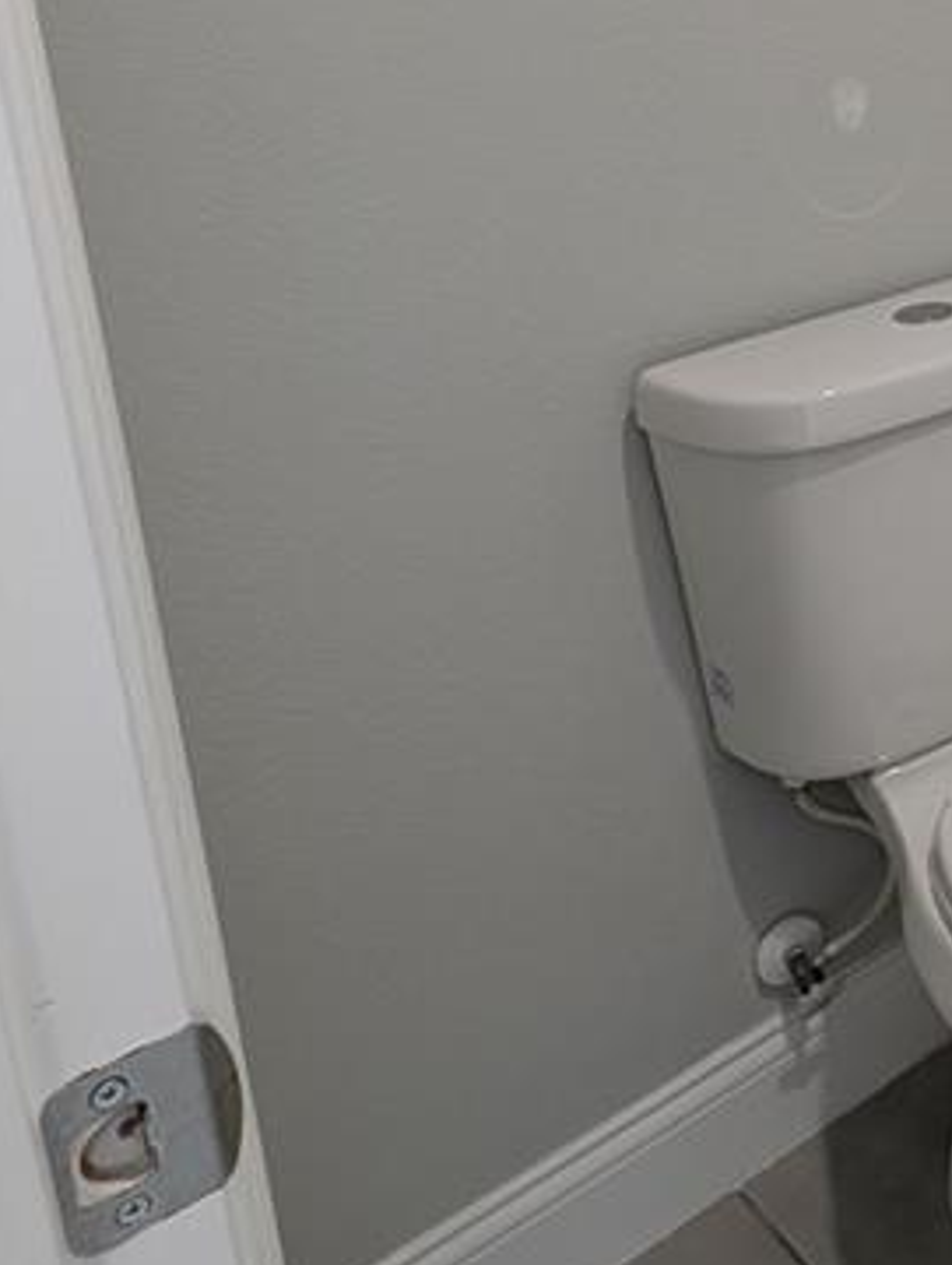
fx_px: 1463
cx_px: 1505
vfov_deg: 42.1
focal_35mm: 40
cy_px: 77
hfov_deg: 25.1
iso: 65
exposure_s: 1/24
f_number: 1.95
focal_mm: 2.23
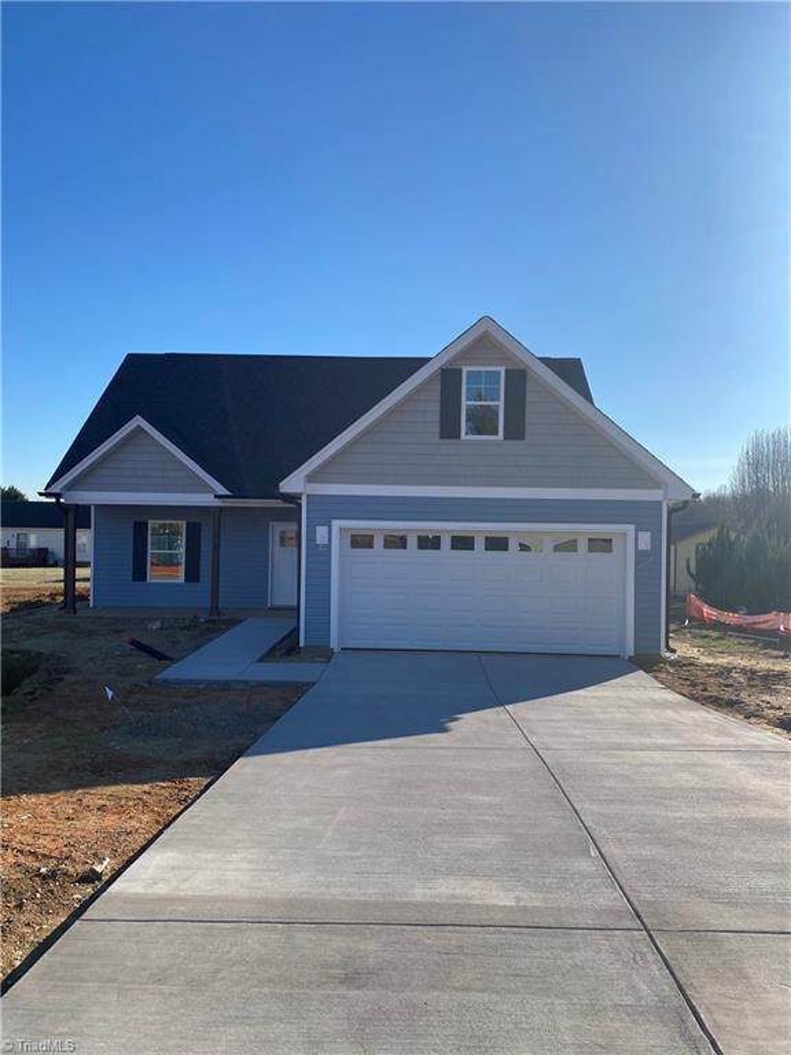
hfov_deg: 53.1
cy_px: 528
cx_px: 396
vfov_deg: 67.3
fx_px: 792
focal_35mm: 26
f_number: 1.8
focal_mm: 4.25
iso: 32
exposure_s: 1/3300
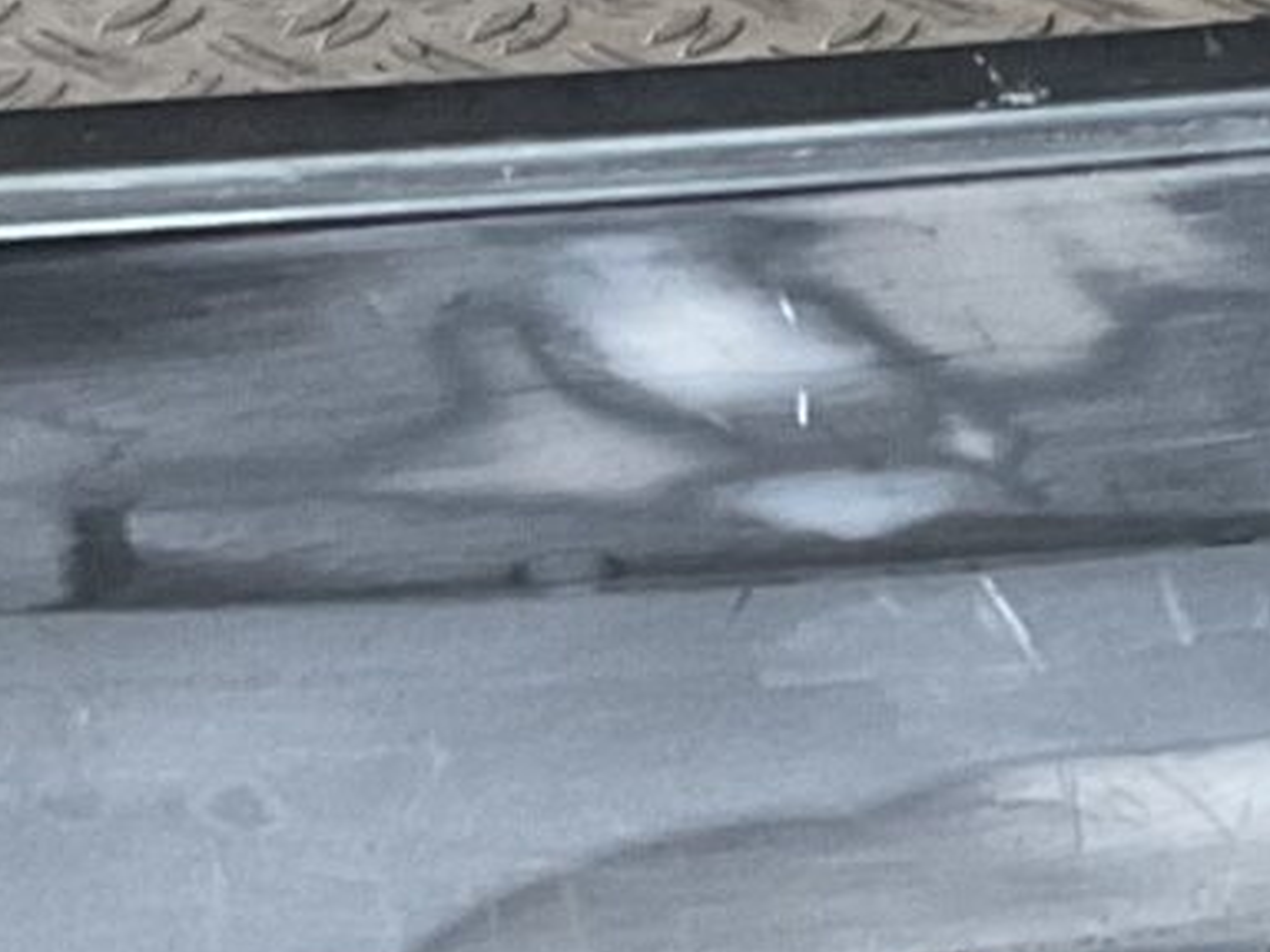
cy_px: 411
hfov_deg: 10.2
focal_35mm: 194
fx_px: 7115
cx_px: 461
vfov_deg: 7.7
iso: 80
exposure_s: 1/50
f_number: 1.8
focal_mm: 3
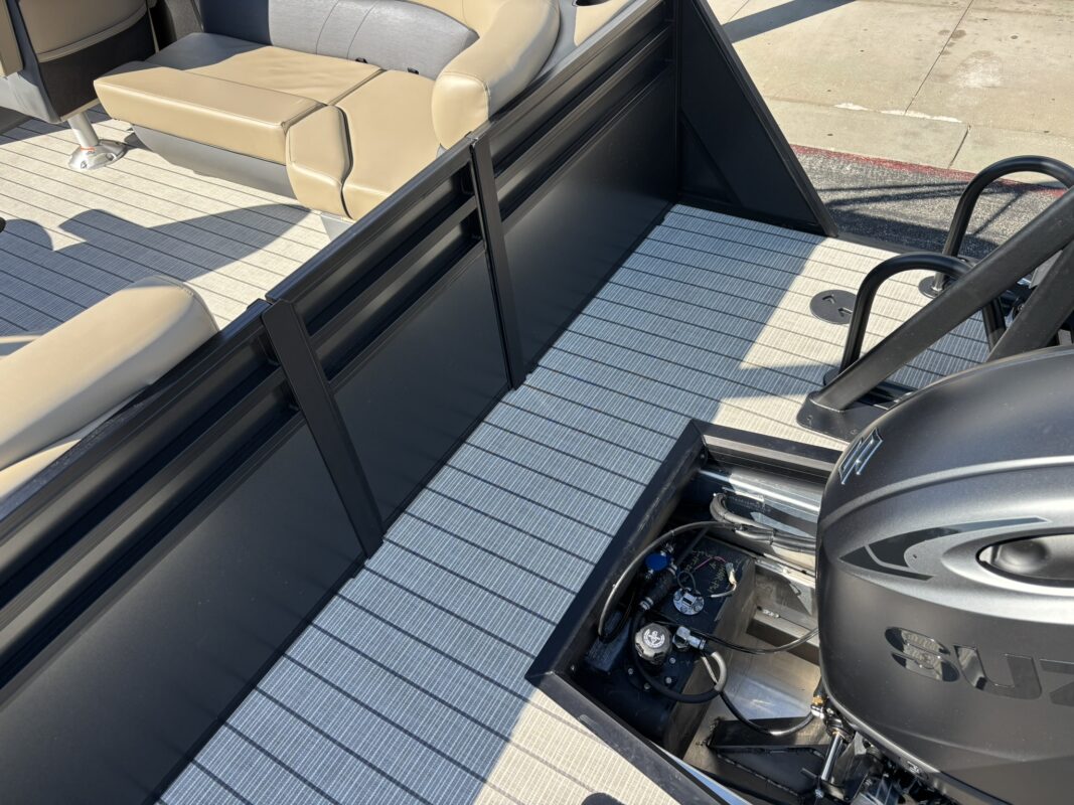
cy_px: 402
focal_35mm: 26
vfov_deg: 53.1
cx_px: 537
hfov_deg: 67.3
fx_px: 807
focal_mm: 5.96
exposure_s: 1/910
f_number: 1.6
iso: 50
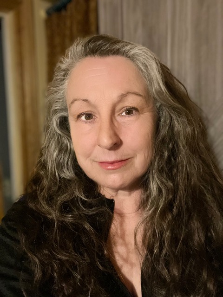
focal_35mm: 30
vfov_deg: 60.0
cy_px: 148
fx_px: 258
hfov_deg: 46.8
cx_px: 112
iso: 800
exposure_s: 1/15
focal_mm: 2.71
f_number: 2.2
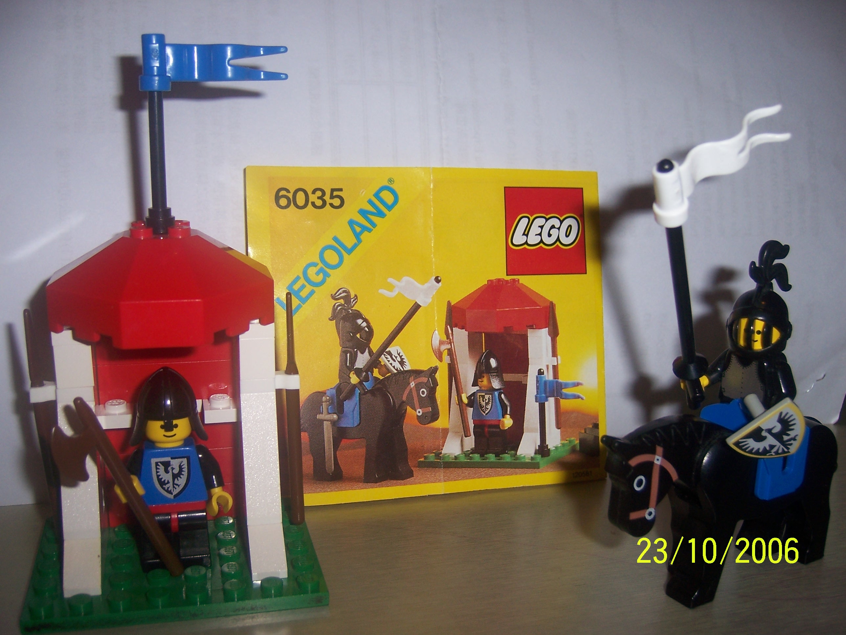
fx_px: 880
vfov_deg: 39.7
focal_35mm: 36
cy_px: 318
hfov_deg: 51.4
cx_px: 423
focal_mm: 6.2
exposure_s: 1/60
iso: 80
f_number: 2.8
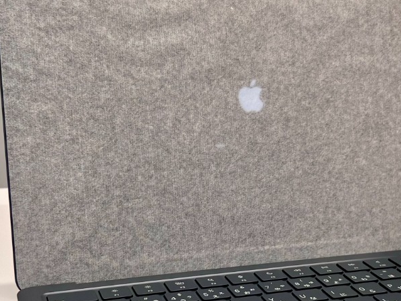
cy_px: 202
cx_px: 247
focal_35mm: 63
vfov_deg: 23.2
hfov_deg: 30.6
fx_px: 730
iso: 80
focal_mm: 5.7
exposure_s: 1/121
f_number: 1.5
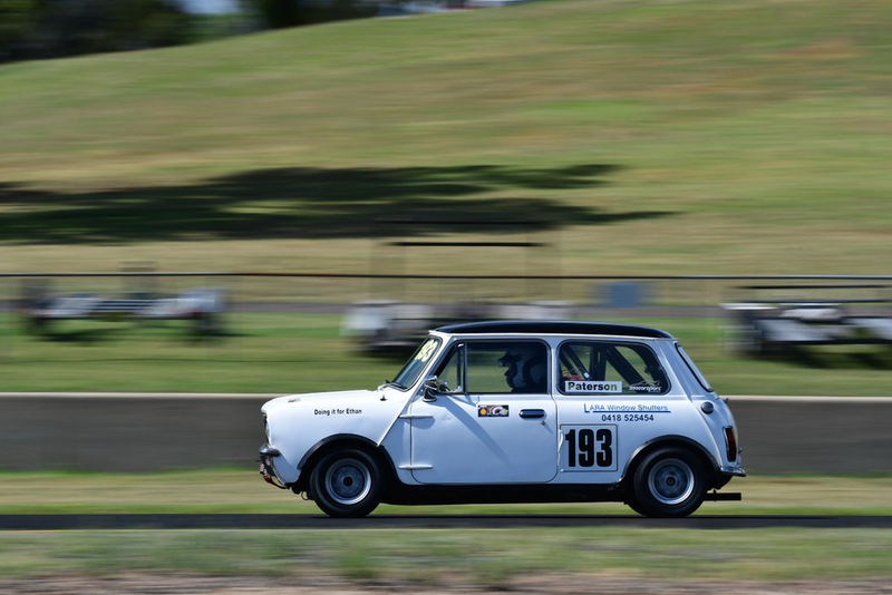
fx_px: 5019
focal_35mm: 202
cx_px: 446
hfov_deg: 10.2
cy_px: 298
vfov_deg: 6.8
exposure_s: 1/125
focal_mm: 135
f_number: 11
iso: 100
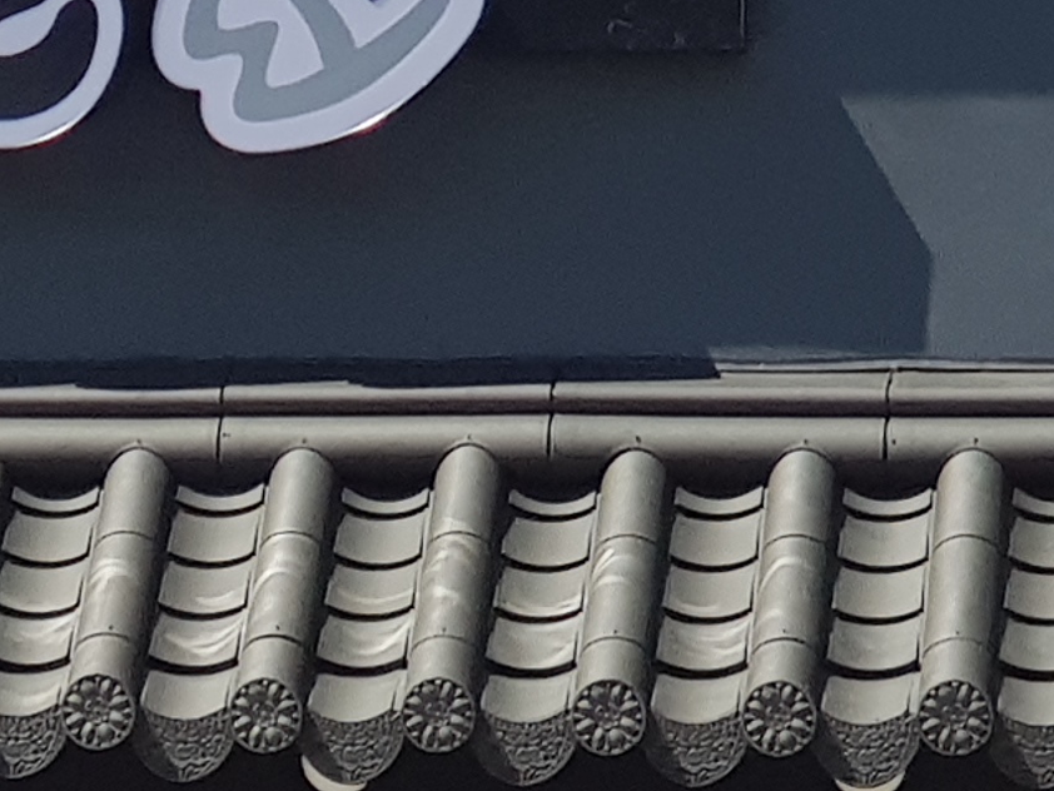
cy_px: 1223
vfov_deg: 5.9
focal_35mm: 249
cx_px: -363
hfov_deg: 7.8
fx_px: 7584
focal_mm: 6
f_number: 2.4
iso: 25
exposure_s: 1/640
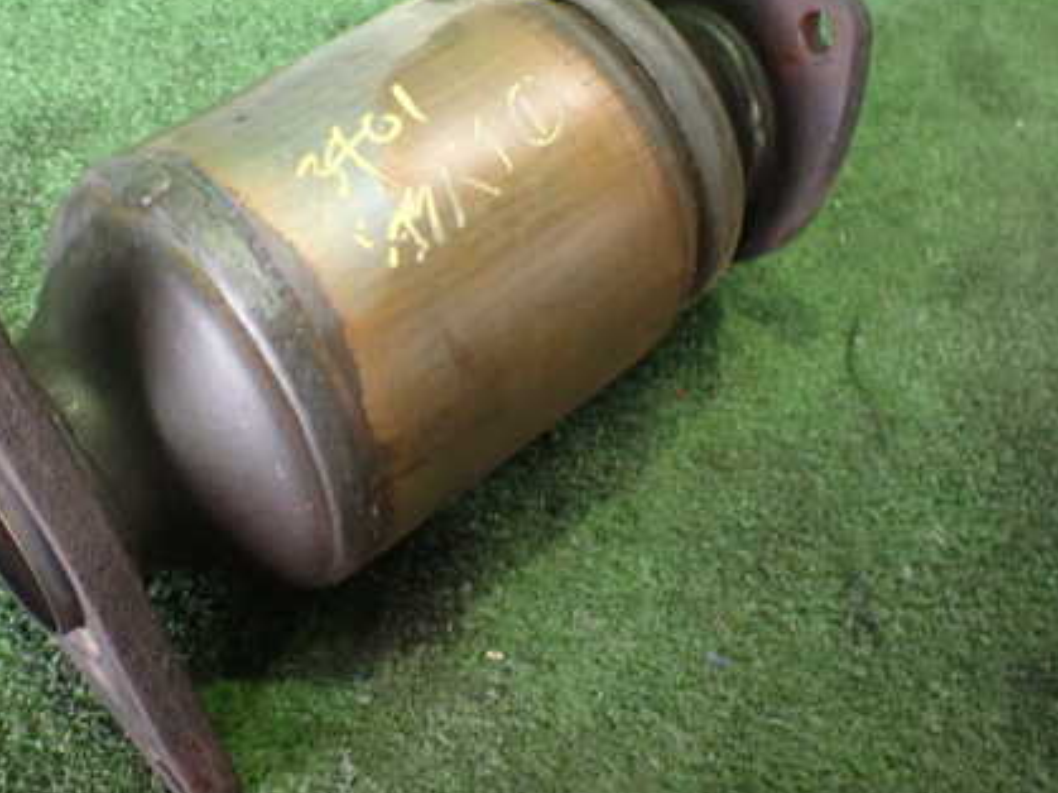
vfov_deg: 33.5
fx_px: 1314
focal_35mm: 43
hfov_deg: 43.4
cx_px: 384
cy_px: 311
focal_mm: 5.4
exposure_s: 1/60
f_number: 2.3
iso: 800
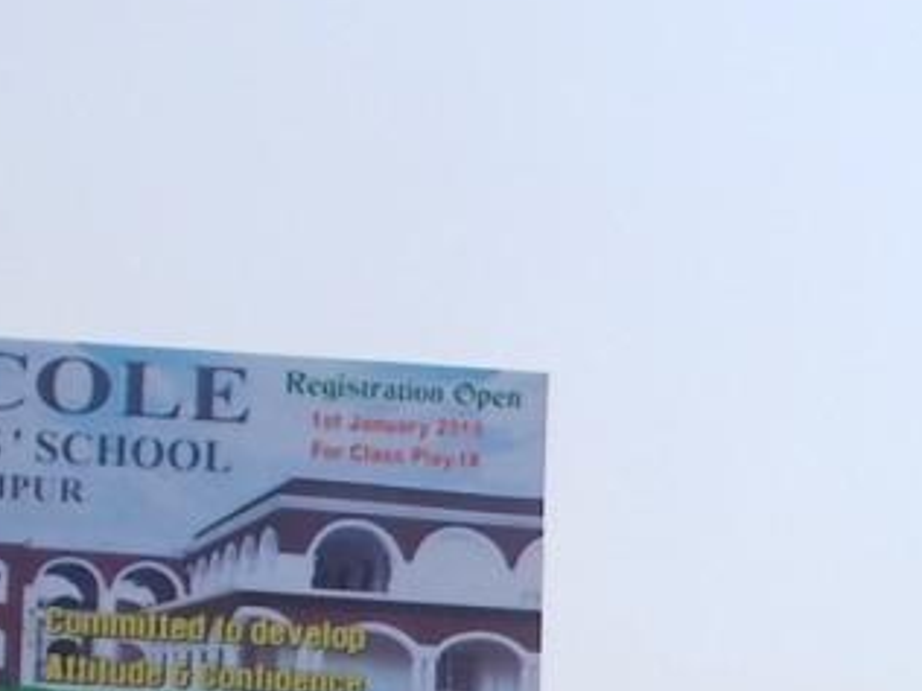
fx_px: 4315
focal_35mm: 162
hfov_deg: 11.8
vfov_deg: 8.9
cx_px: 1260
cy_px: 1026
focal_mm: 9
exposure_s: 1/100
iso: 80
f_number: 11.3
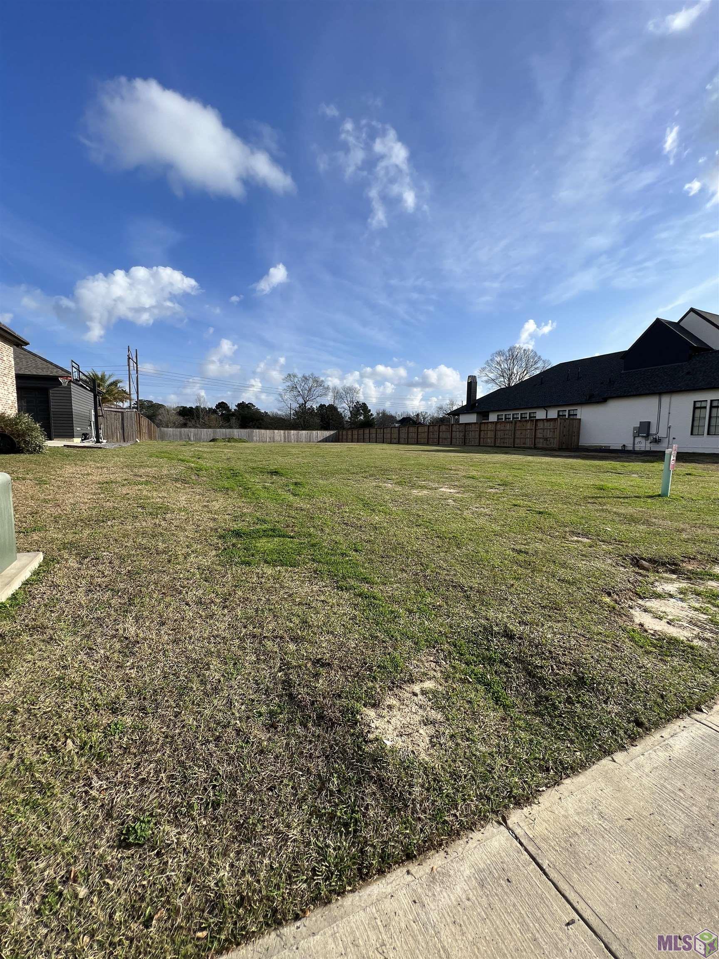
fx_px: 360
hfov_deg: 89.9
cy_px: 480
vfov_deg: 106.2
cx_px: 360
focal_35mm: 13
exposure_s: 1/1508
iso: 32
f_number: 1.8
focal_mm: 1.57
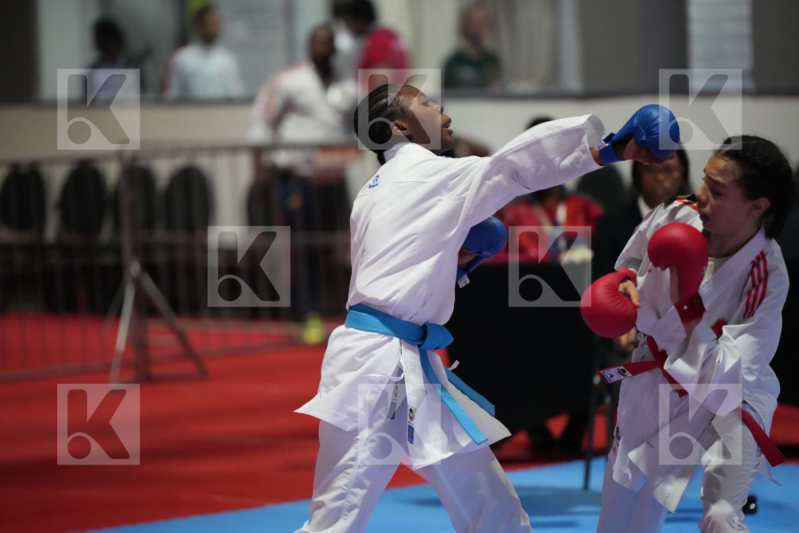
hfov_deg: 10.3
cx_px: 400
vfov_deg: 6.9
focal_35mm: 200
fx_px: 4439
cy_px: 266
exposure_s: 1/800
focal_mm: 200
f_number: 2.8
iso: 8000
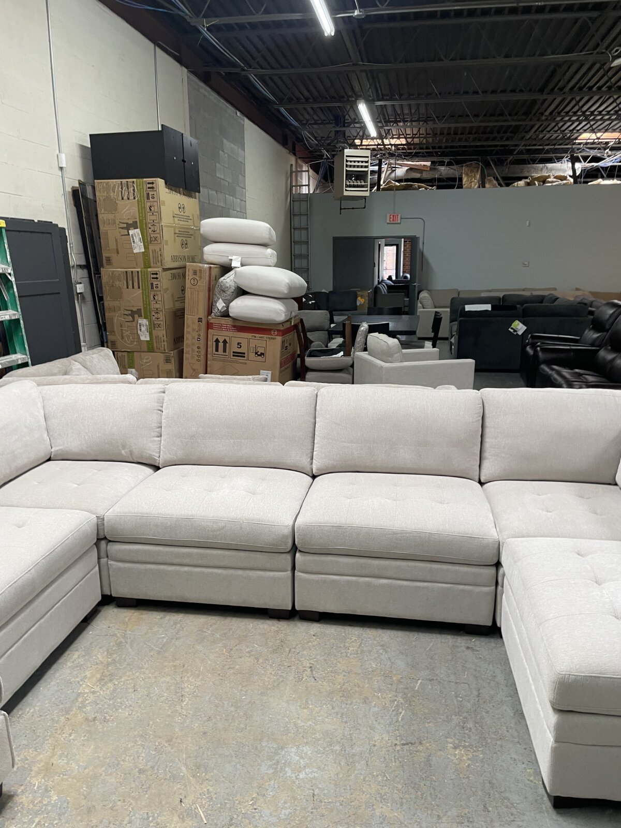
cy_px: 414
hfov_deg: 53.1
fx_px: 622
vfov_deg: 67.3
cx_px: 310
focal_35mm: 26
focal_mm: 4.2
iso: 100
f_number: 1.6
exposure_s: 1/60
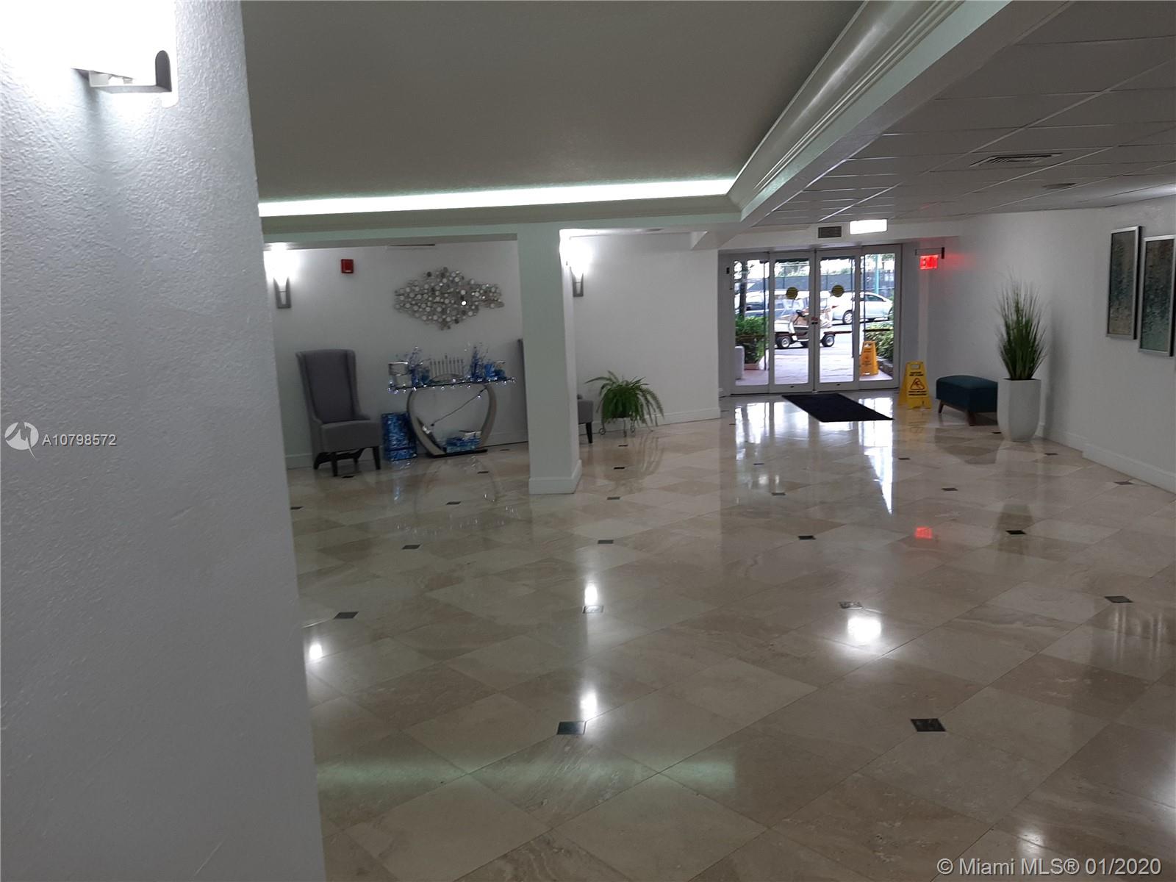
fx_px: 883
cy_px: 441
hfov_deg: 67.3
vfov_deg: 53.1
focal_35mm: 26
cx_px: 588
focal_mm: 3.93
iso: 64
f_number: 1.7
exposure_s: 1/60
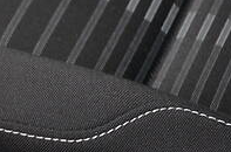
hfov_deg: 5.7
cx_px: -213
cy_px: 138
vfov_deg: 3.9
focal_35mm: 354
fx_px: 2264
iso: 1100
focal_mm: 58
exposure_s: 1/30
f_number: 5
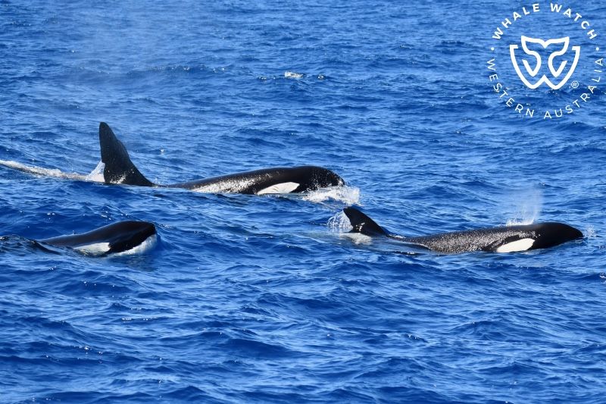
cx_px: 303
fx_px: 3786
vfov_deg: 6.1
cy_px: 202
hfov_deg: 9.2
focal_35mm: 225
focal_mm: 150
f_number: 6.3
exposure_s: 1/1600
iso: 400
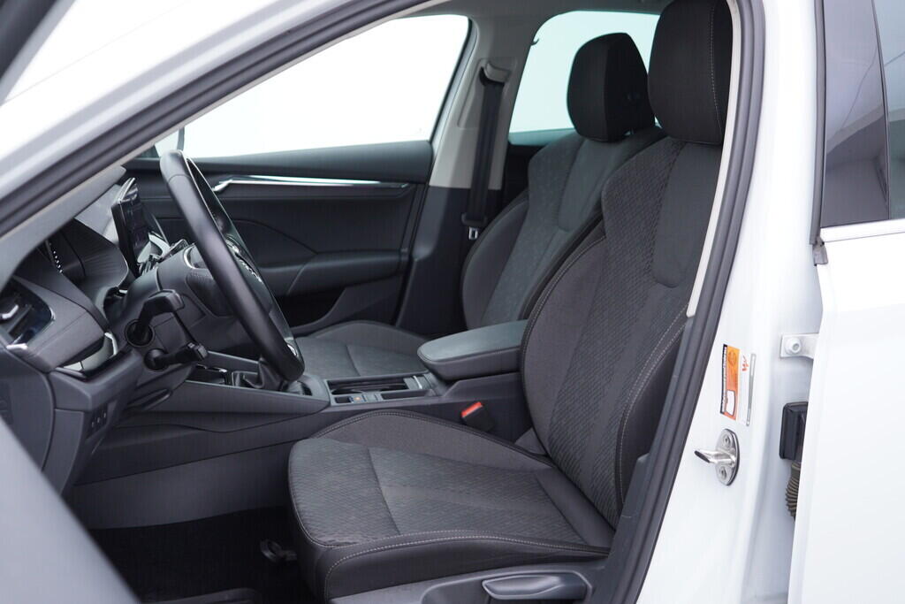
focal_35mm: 36
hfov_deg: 53.1
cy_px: 302
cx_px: 452
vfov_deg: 36.9
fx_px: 905
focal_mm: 24
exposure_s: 1/40
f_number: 2.8
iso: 125
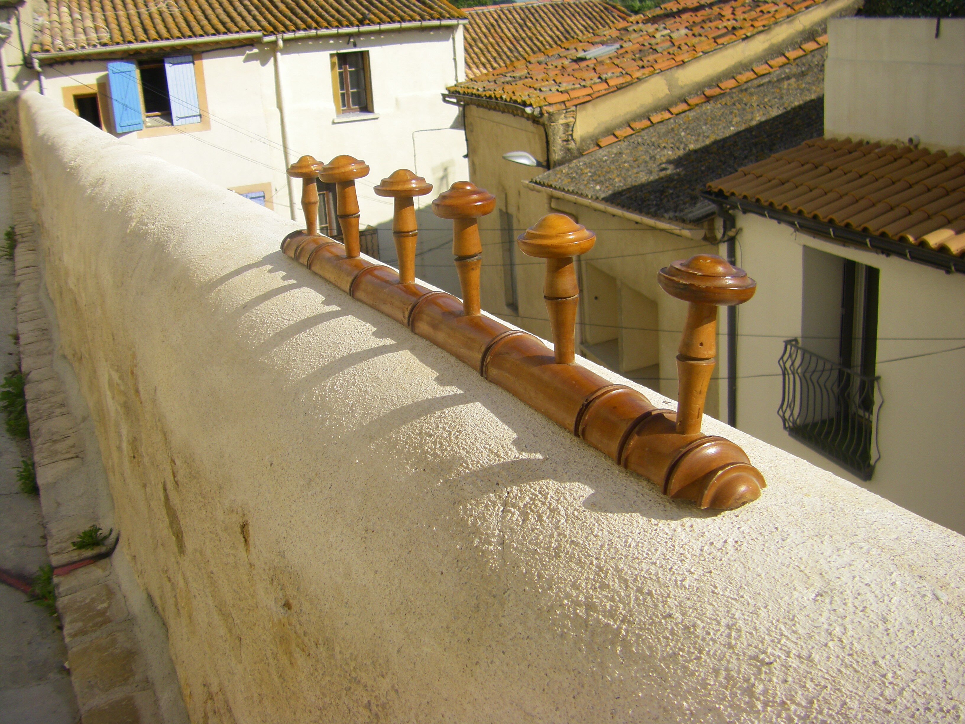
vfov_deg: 37.7
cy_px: 362
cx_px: 482
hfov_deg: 49.0
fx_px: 1059
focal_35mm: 38
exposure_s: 1/250
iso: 64
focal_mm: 6.3
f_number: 7
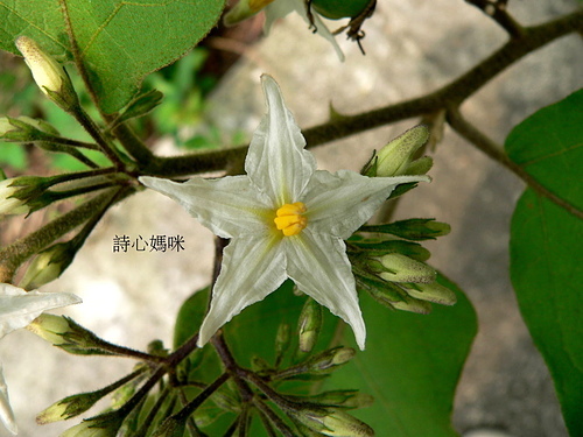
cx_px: 292
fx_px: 606
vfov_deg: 39.7
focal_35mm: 36
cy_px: 218
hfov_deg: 51.4
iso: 80
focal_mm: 6
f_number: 4
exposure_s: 1/320
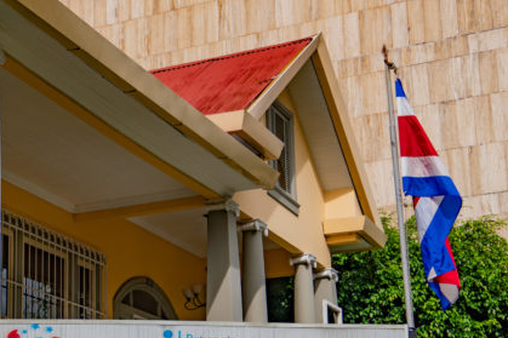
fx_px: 1086
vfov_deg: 17.6
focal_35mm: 77
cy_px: 271
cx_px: 173
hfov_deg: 26.2
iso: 100
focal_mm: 28
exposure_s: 1/640
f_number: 5
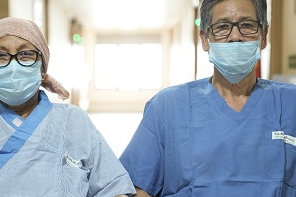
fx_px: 887
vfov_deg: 12.7
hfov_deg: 18.9
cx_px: 120
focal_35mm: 108
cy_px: 124
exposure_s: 1/50
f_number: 2.8
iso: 640
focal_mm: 64
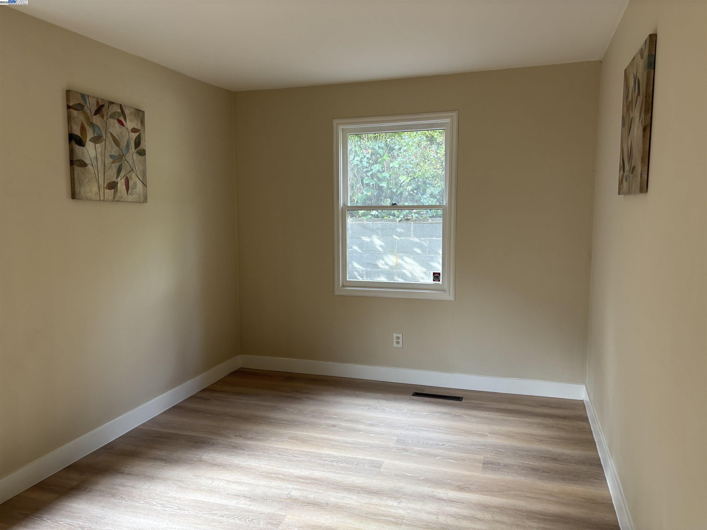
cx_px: 354
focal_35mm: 26
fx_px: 531
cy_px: 265
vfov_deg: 53.1
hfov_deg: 67.3
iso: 80
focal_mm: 5.96
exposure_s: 1/60
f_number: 1.6
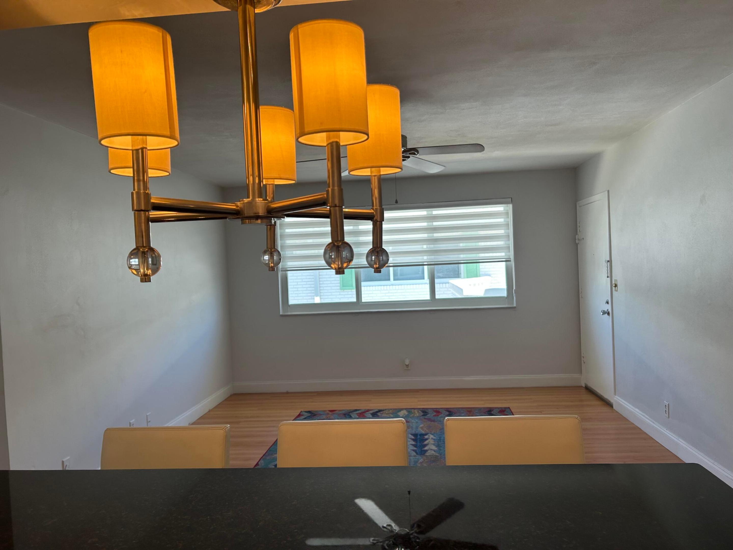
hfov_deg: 67.3
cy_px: 275
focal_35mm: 26
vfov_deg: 53.1
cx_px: 366
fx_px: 551
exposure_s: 1/150
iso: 40
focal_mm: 5.7
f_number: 1.5
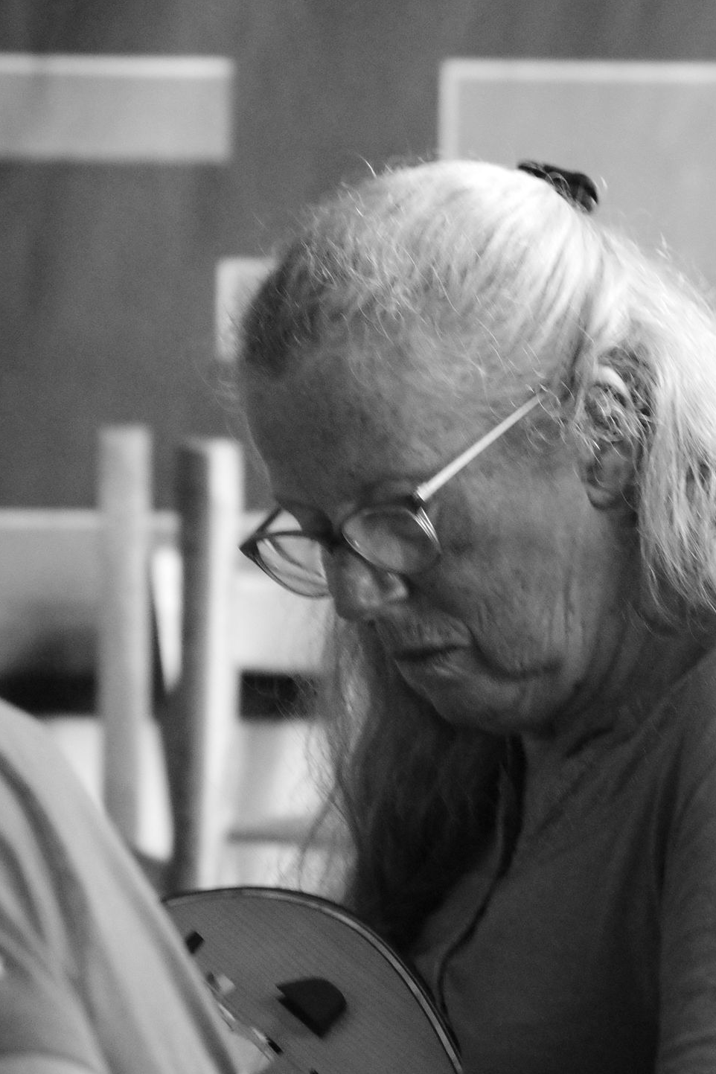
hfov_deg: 3.1
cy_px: 456
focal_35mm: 439
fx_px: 13096
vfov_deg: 4.7
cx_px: 413
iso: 3200
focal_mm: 200
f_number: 6.3
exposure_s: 1/160
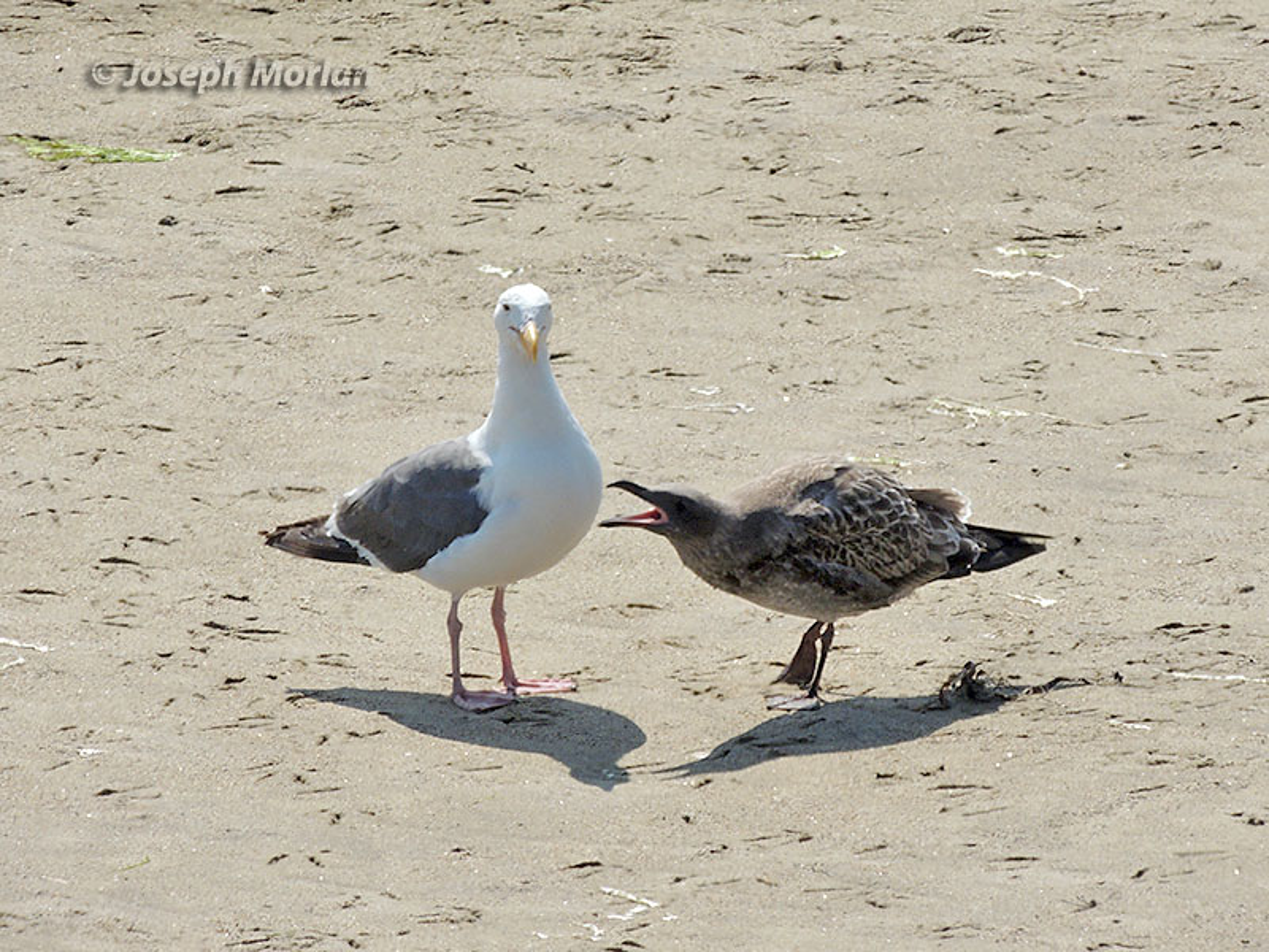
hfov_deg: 4.2
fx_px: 17230
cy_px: 476
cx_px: 634
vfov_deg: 3.2
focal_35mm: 470
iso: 100
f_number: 4.9
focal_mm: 83.8
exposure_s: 1/1000
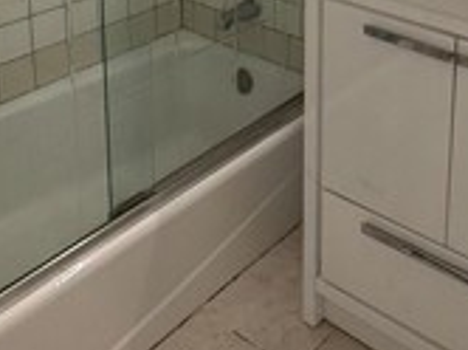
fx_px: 729
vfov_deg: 22.9
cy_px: -147
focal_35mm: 54
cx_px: 375
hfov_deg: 34.5
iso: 250
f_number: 2.2
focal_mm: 2.22
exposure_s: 1/120
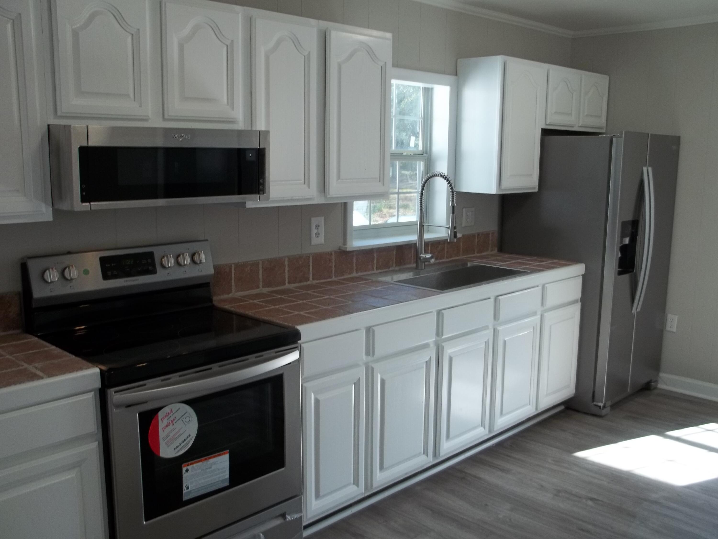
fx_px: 684
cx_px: 359
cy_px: 270
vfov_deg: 42.9
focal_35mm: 33
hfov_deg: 55.4
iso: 64
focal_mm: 5.9
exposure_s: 1/40
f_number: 3.3
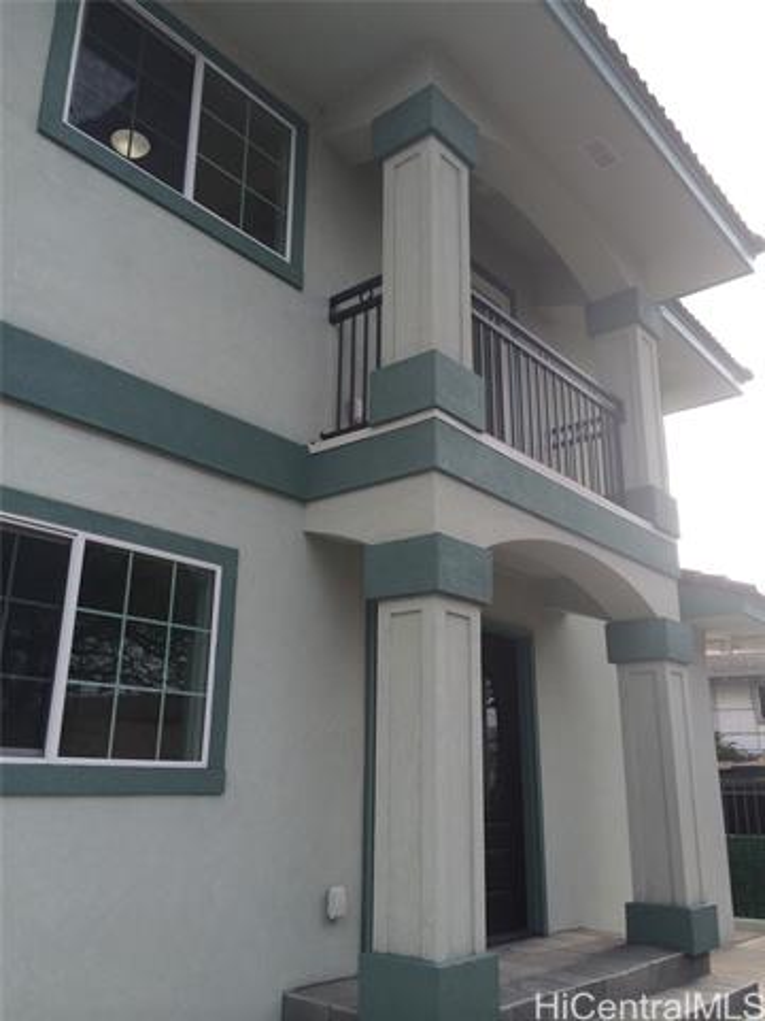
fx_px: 884
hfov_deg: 46.8
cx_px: 382
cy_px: 510
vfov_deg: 60.0
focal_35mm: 30
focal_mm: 4.12
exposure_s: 1/547
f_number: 2.2
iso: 32
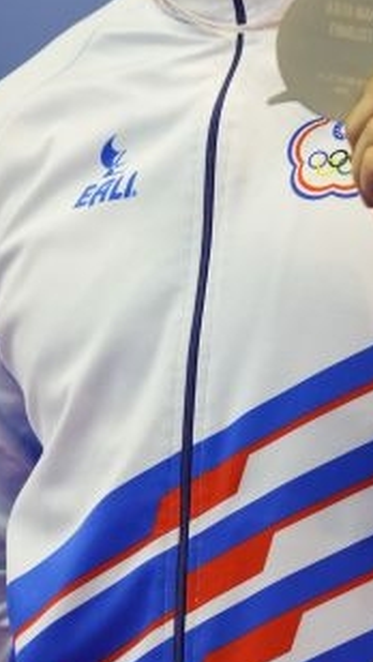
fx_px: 14283
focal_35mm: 813
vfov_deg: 2.7
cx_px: 349
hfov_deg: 1.5
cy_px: 231
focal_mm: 200
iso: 800
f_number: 2.8
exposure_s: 1/250
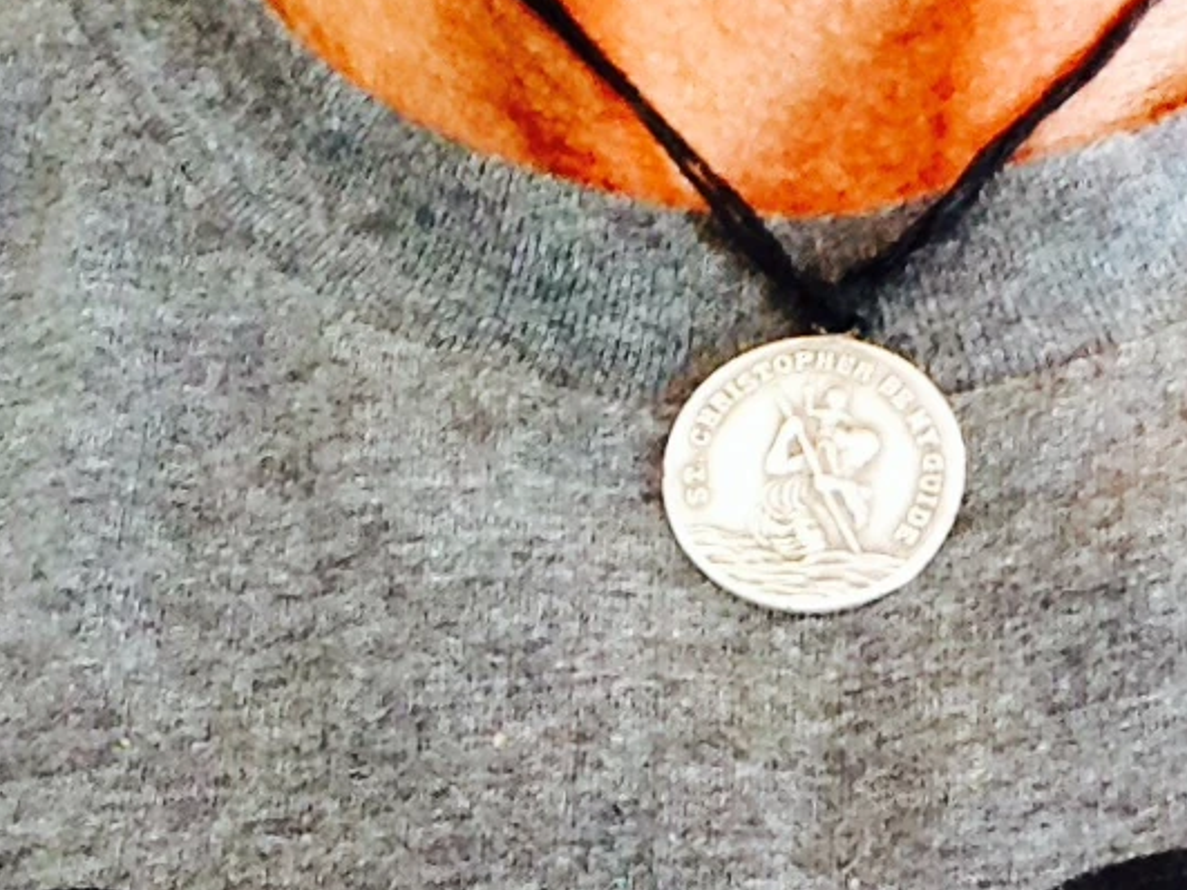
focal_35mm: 60
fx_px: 2057
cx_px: 798
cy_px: 445
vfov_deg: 24.4
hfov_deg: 31.9
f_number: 2.4
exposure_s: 1/30
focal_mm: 2.18
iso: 160
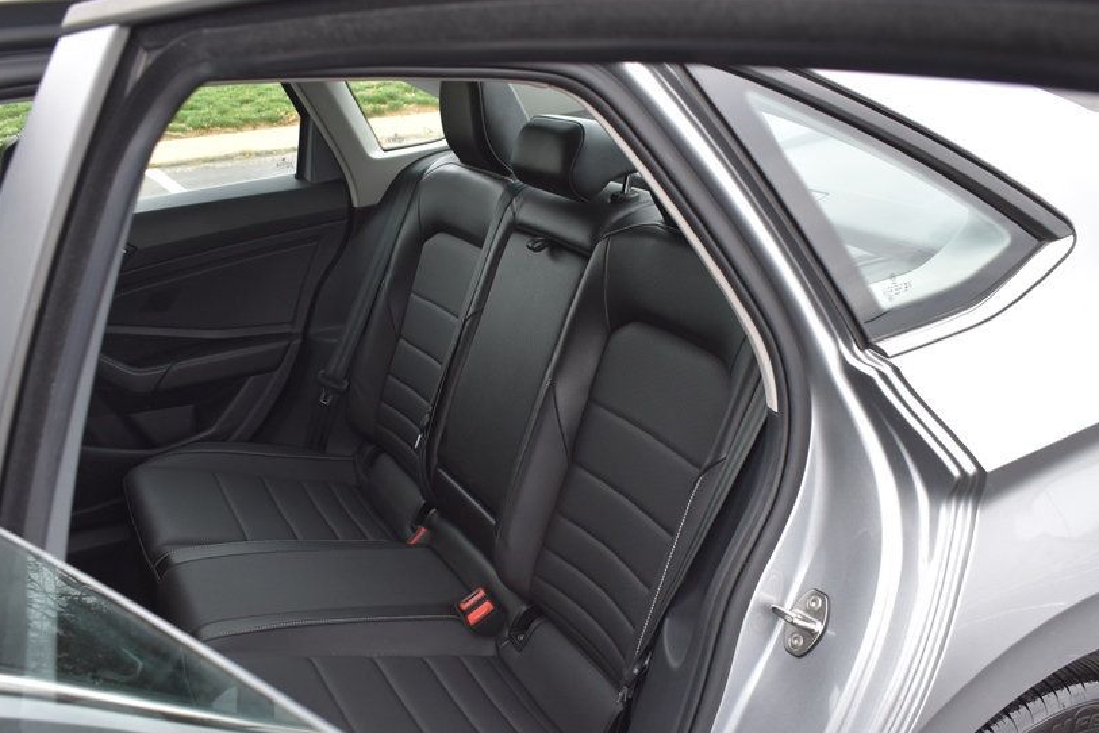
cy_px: 405
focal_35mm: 34
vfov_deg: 38.8
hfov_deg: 55.8
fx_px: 1038
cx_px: 546
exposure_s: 1/250
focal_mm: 18
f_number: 5.6
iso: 360
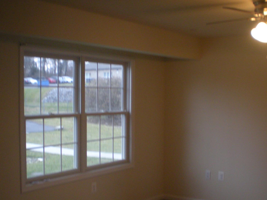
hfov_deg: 36.0
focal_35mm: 53
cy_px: 108
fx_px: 409
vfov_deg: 27.5
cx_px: 161
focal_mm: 6.3
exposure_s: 1/33.5
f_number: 3.1
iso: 200
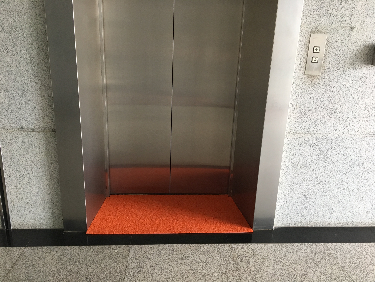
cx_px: 188
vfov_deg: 48.2
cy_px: 141
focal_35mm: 29
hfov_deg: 61.7
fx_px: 314
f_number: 2.2
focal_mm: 4.15
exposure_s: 1/33
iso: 100
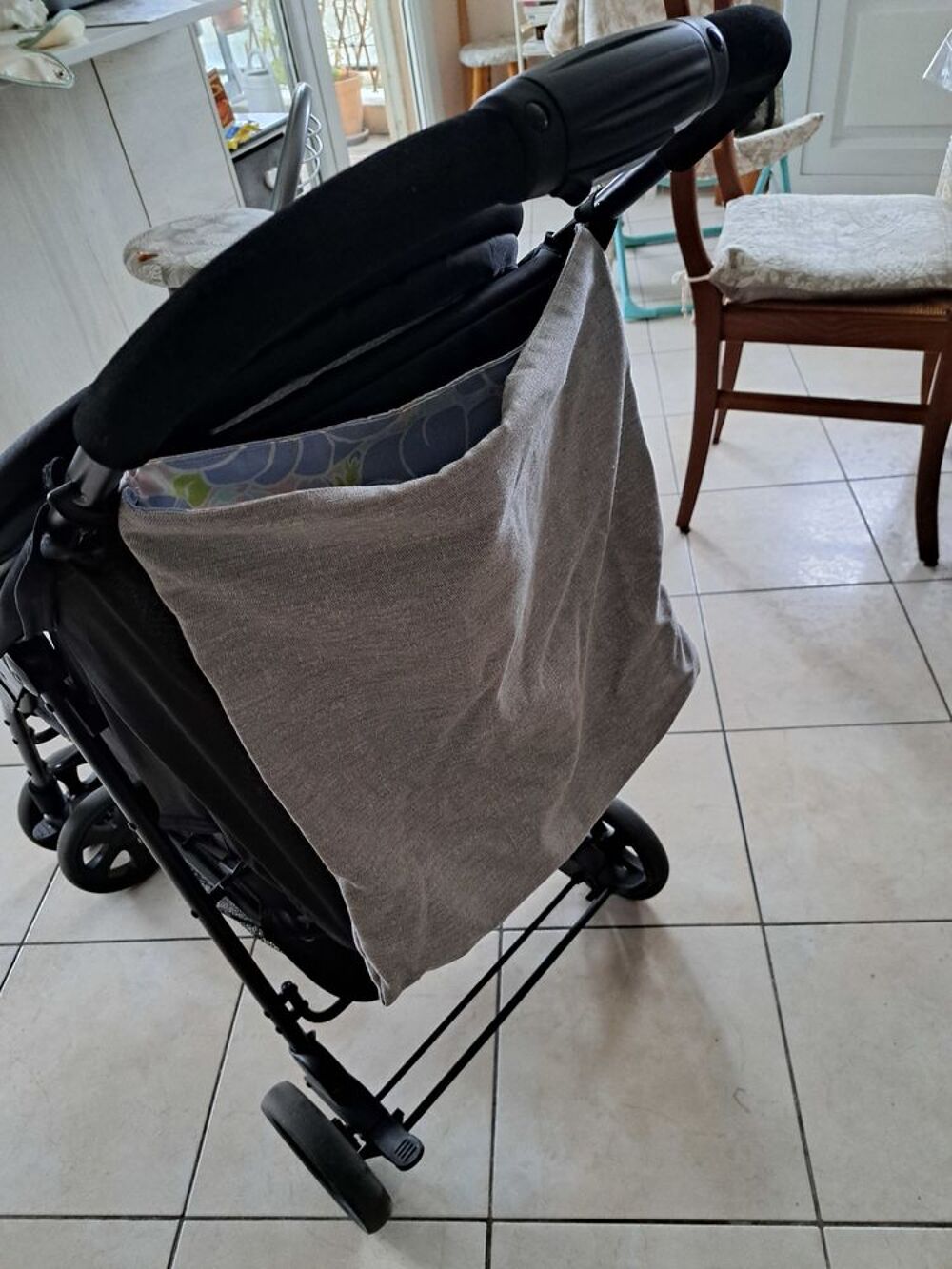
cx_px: 476
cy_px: 634
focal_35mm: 24
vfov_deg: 71.6
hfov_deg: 56.8
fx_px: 880
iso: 400
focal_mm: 5.23
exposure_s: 1/33
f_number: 1.8
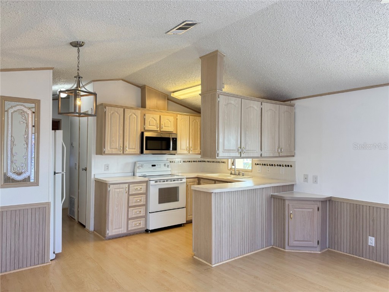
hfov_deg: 71.6
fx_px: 270
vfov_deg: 56.8
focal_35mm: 24
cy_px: 146
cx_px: 194
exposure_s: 1/128
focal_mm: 6.76
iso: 100
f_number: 1.78
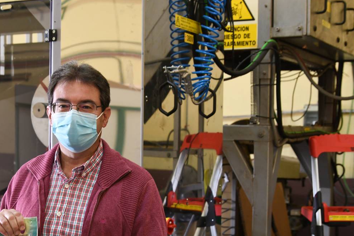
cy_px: 165
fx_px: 718
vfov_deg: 18.6
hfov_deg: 27.5
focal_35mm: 73
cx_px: 111
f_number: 4
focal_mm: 32
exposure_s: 1/20
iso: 1000
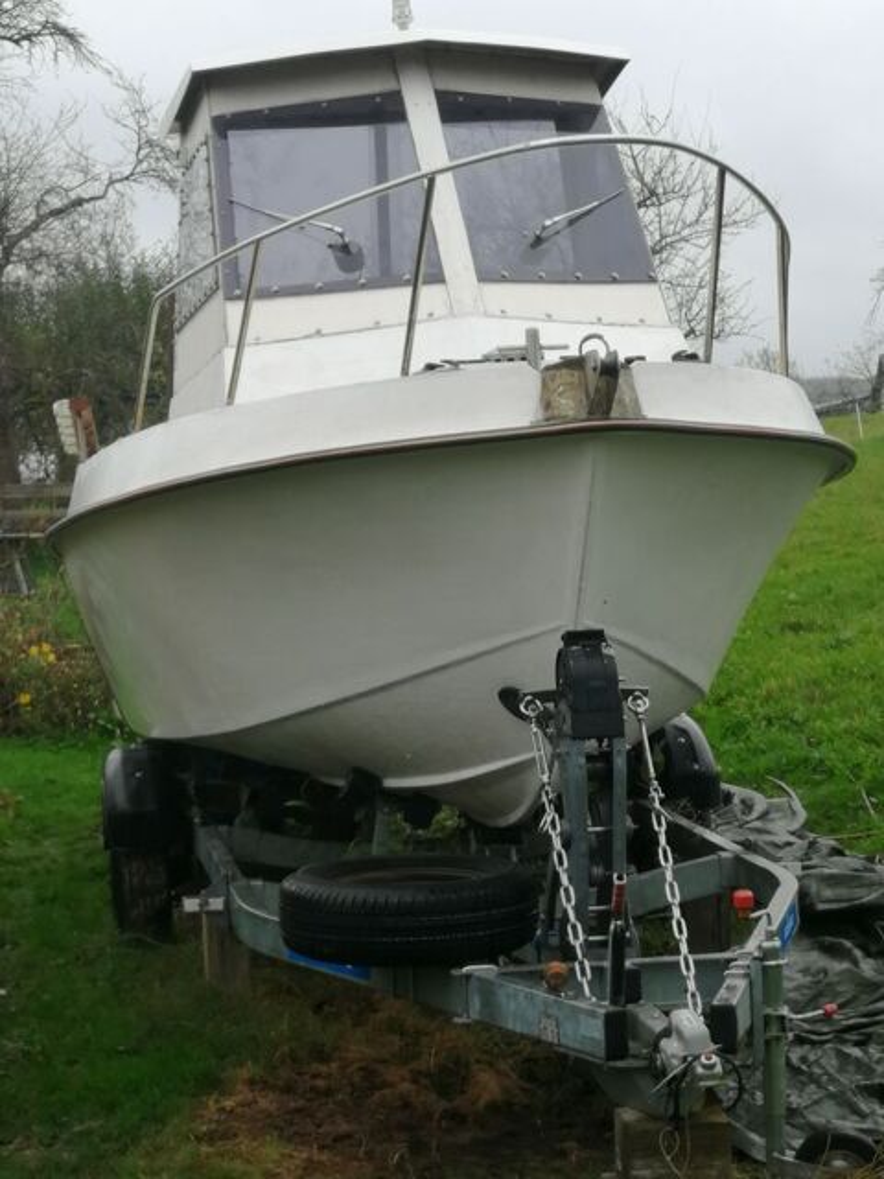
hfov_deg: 17.8
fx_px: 2826
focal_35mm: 83
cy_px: 590
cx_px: 442
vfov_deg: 23.6
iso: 50
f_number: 1.8
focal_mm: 3.95
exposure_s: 1/162
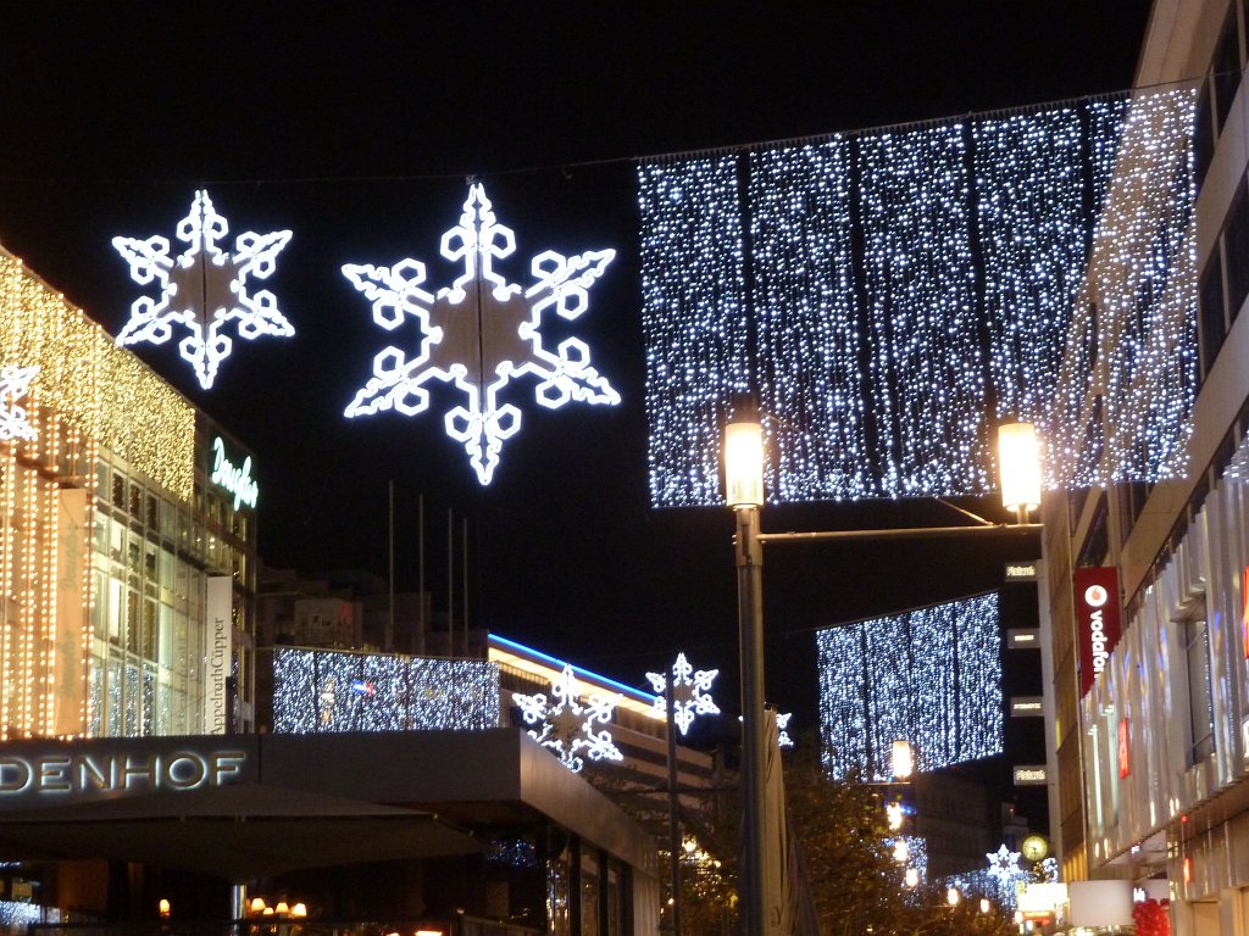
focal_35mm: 67
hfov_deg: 29.0
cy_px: 468
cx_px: 624
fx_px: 2417
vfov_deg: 21.9
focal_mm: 11
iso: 400
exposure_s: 1/8
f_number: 4.1
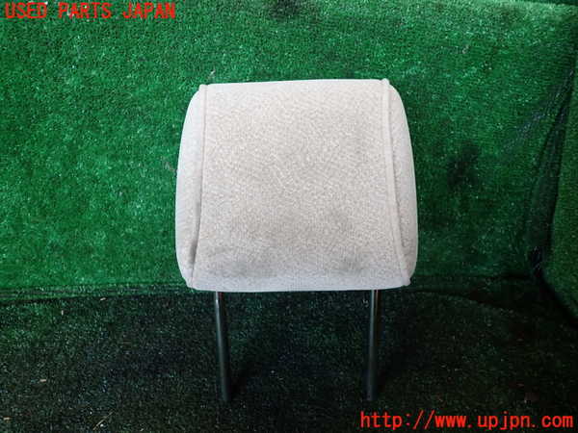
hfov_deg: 69.4
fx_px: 417
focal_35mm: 25
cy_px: 216
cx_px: 289
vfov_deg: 54.9
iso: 200
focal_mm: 4.5
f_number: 2
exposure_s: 1/60
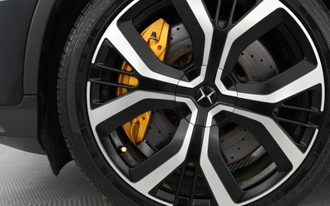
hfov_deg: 43.2
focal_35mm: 46
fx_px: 414
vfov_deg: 28.0
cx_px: 204
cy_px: 101
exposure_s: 1/160
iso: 5000
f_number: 3.5
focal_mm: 28
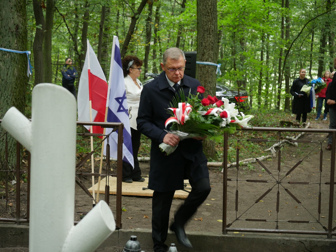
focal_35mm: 90
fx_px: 874
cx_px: 168
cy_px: 126
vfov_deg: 16.4
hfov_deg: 21.8
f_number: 4.5
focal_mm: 45
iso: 800
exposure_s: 1/50
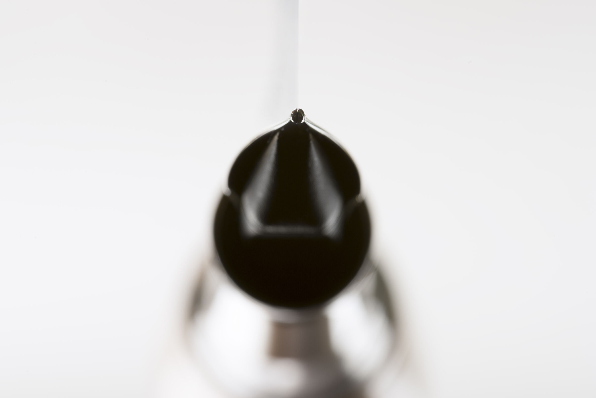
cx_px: 298
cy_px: 199
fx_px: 1739
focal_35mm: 105
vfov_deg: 13.1
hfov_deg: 19.4
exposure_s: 20
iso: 100
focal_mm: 105
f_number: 20
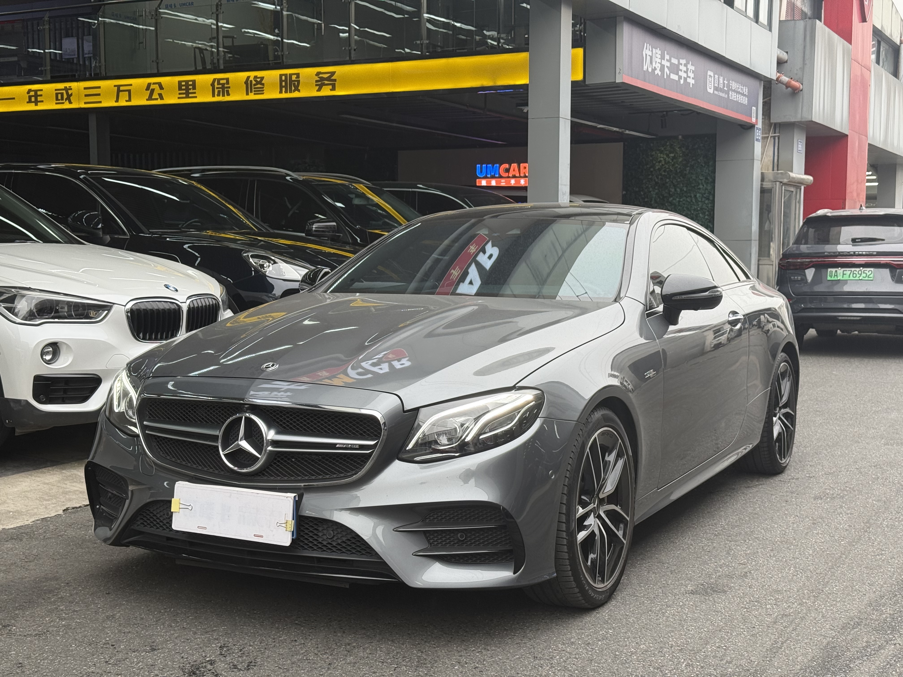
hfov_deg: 39.7
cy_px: 338
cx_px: 452
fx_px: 1252
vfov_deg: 30.3
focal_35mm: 48
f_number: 1.78
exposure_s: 1/256
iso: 64
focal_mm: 6.76
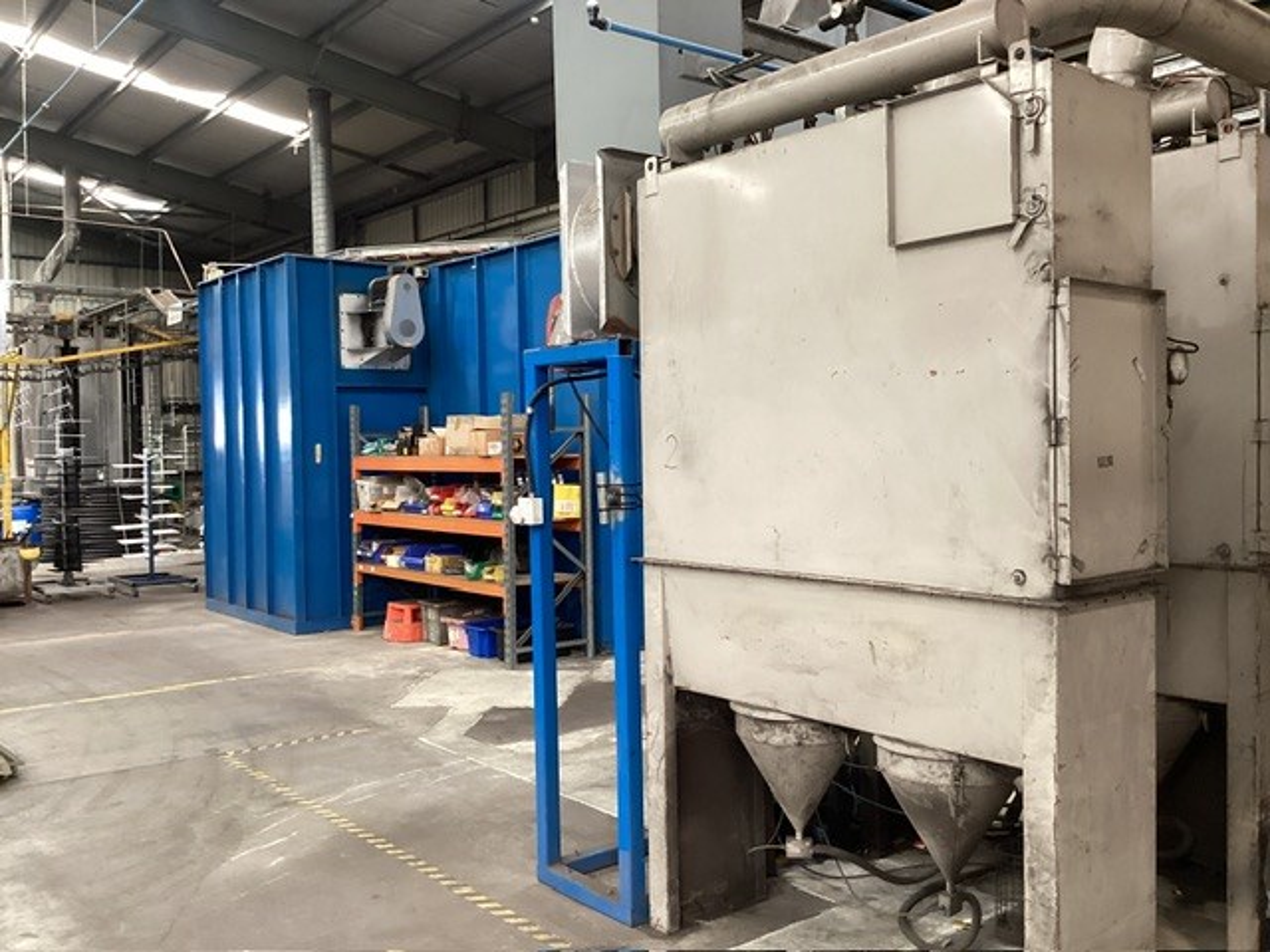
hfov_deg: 58.4
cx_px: 635
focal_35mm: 31
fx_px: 1137
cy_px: 476
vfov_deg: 45.4
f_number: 2.4
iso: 160
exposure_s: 1/50
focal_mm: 3.3
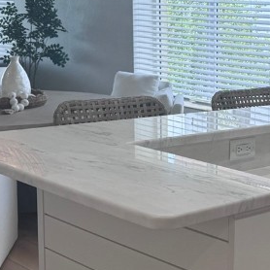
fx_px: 688
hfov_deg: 20.3
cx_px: 354
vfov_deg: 22.2
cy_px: 125
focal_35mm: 78
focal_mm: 6.76
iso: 64
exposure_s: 1/144
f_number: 1.78
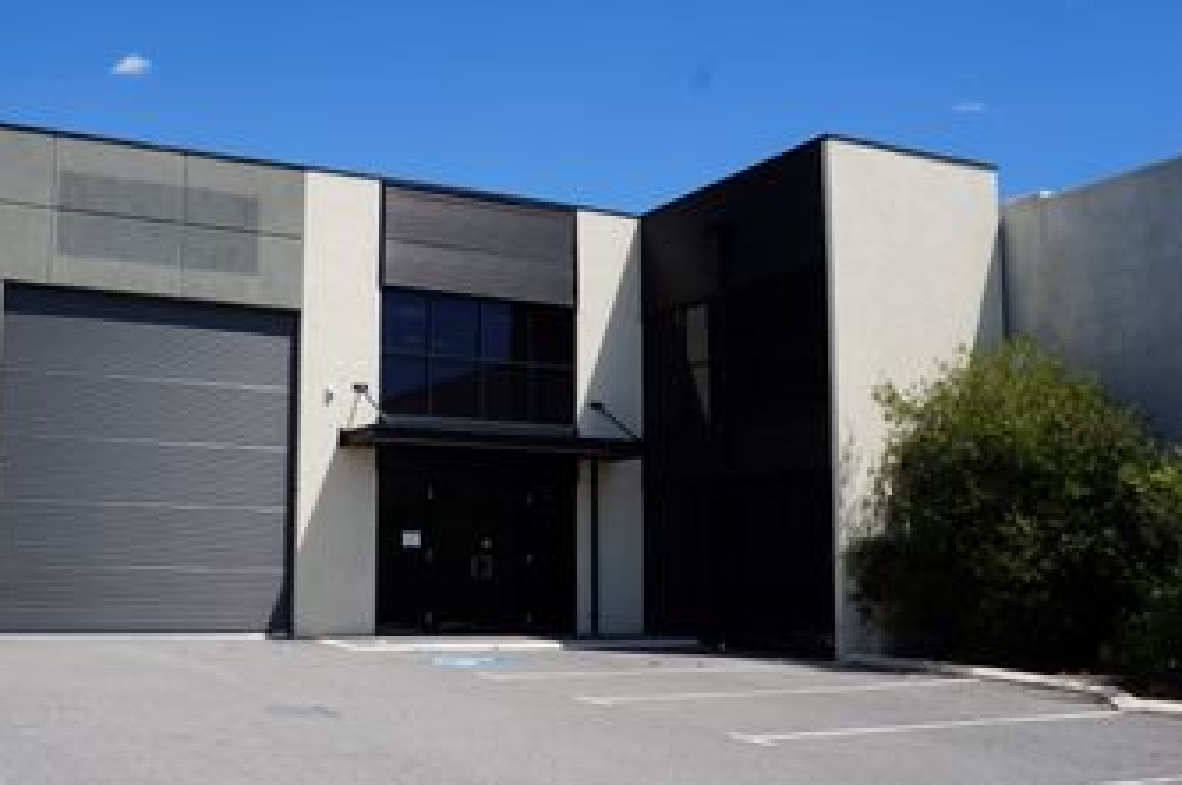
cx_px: 368
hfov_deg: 49.6
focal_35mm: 38
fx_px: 1246
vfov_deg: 35.0
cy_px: 430
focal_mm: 18
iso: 100
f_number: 16
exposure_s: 1/125
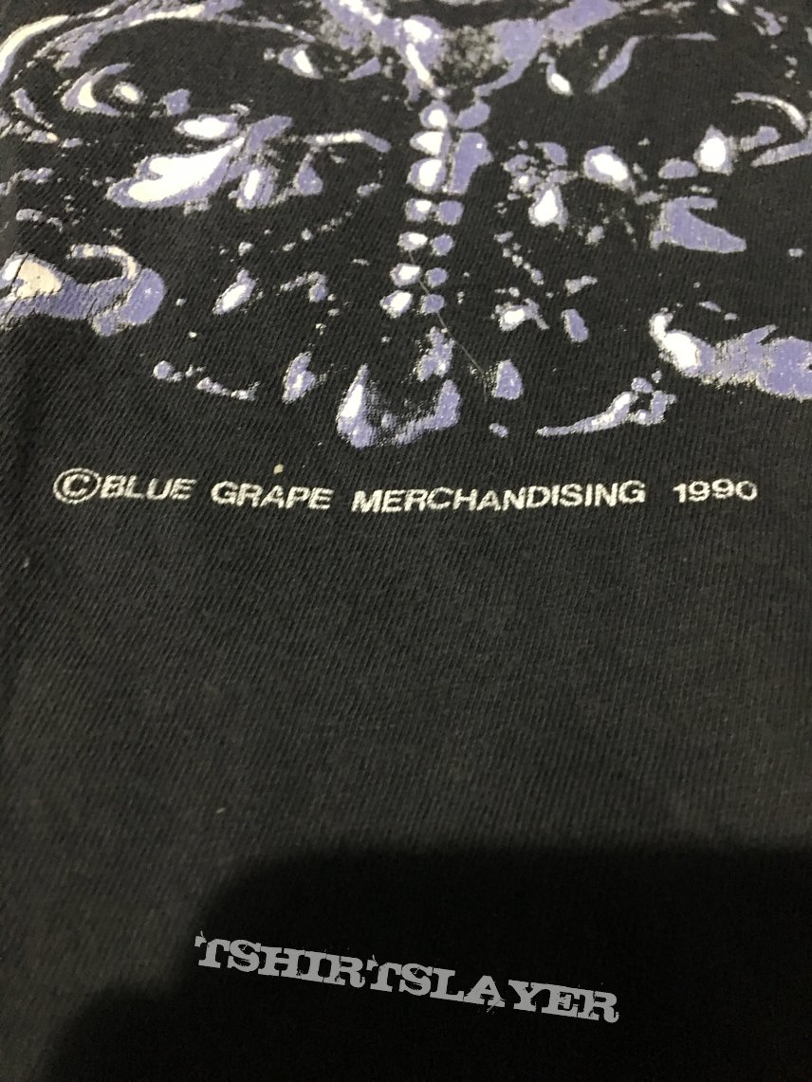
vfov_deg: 61.7
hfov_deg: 48.2
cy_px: 541
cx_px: 406
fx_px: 907
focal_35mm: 29
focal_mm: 4.15
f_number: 2.2
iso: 400
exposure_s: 1/17
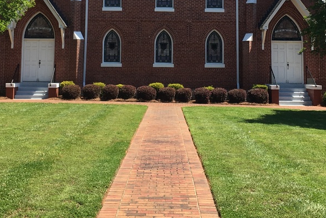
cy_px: 11
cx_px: 173
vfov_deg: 21.6
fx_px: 553
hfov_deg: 32.9
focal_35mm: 61
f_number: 2.2
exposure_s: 1/1148
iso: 25
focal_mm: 4.15
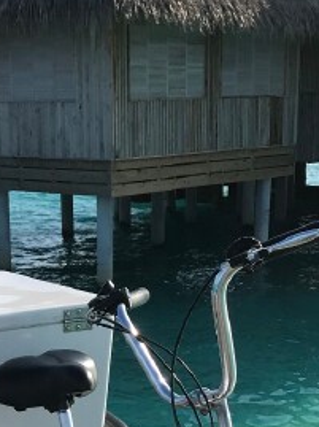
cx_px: 116
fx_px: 1096
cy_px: 513
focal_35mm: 89
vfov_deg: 20.6
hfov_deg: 16.5
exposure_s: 1/2179
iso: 20
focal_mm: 3.99
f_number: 1.8
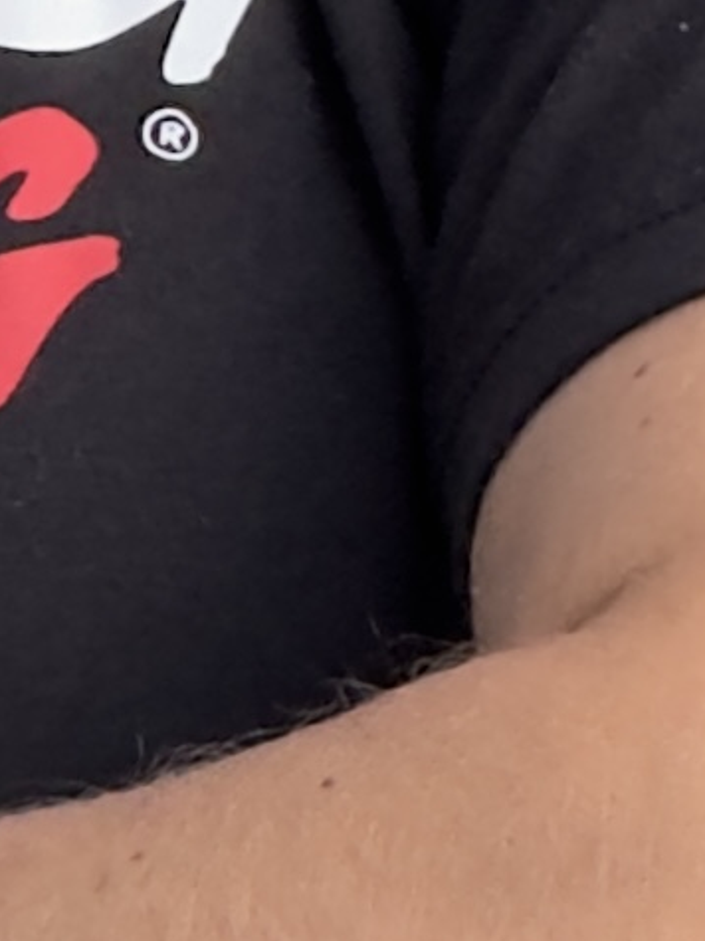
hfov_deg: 1.7
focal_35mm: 884
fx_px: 24016
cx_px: -729
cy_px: -573
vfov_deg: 2.2
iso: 100
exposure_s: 1/99
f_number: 2.8
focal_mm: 15.66
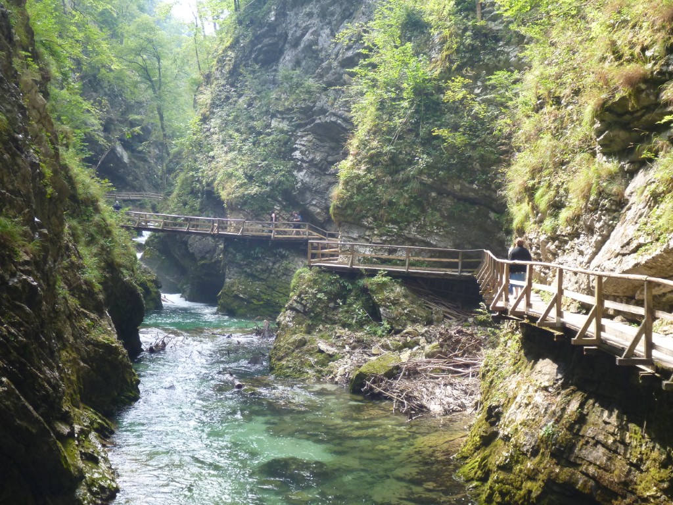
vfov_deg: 32.9
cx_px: 336
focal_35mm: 44
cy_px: 252
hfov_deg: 42.9
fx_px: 855
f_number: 4.3
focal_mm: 7.8
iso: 200
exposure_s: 1/60
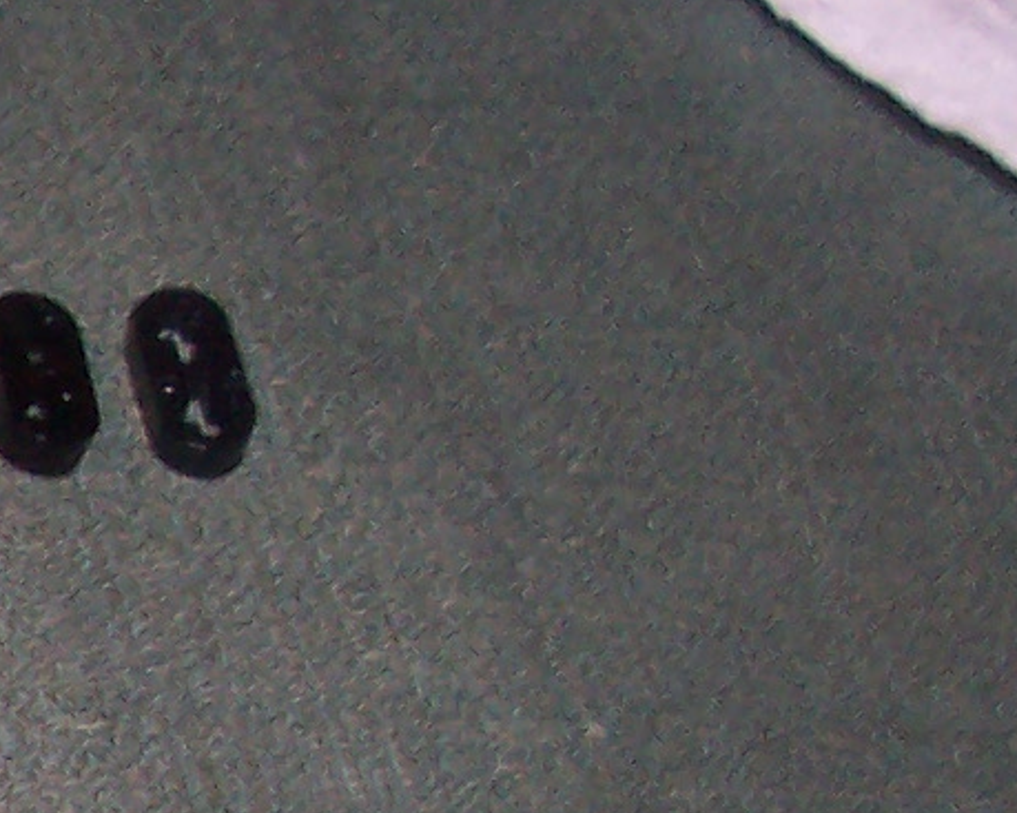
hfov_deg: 10.7
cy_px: 1026
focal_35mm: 160
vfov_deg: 9.5
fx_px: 4815
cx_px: -1225
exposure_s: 1/60
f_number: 2.8
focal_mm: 5.6
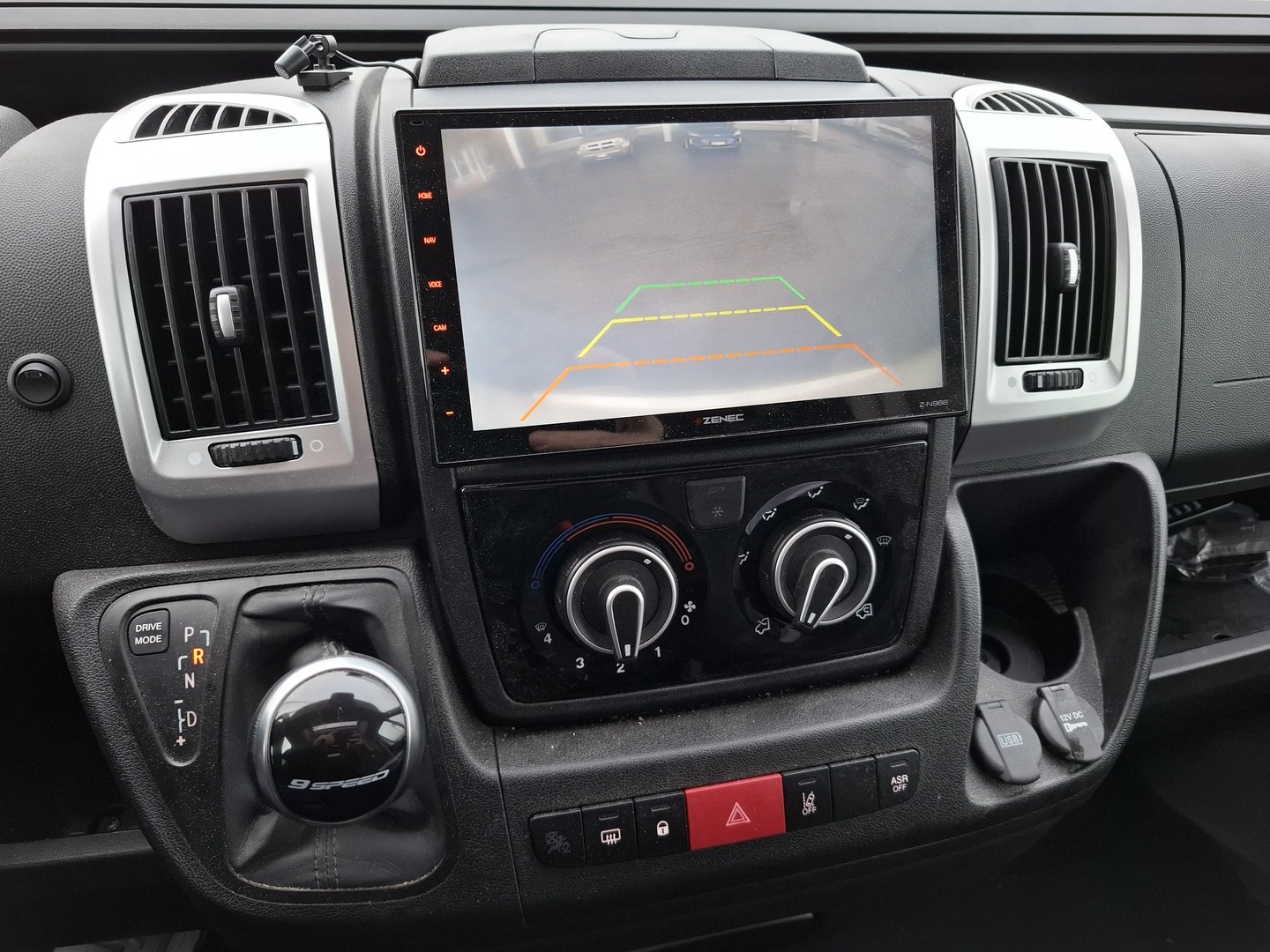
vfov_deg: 58.9
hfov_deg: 73.9
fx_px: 844
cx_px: 635
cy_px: 476
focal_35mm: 23
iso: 200
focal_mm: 5.54
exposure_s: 1/100
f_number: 1.8
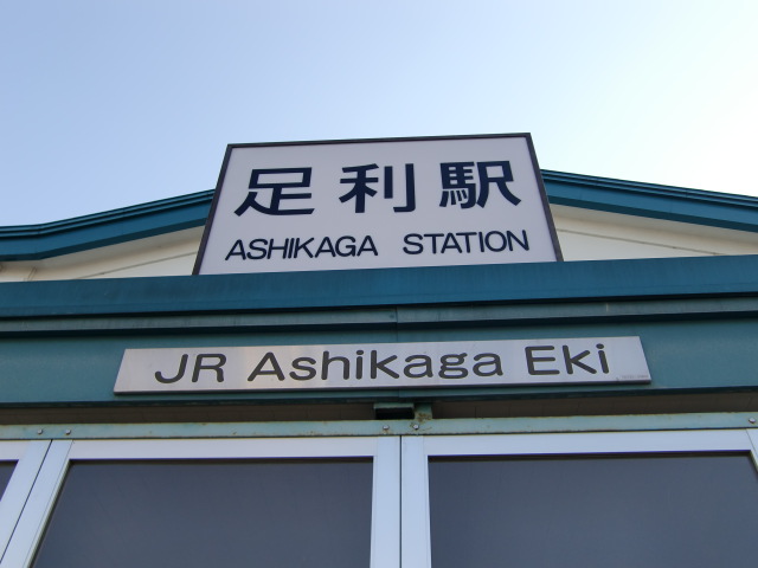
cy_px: 284
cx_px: 379
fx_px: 723
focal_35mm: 33
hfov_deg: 55.4
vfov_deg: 42.9
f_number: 2.7
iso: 64
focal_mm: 5.8
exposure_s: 1/500
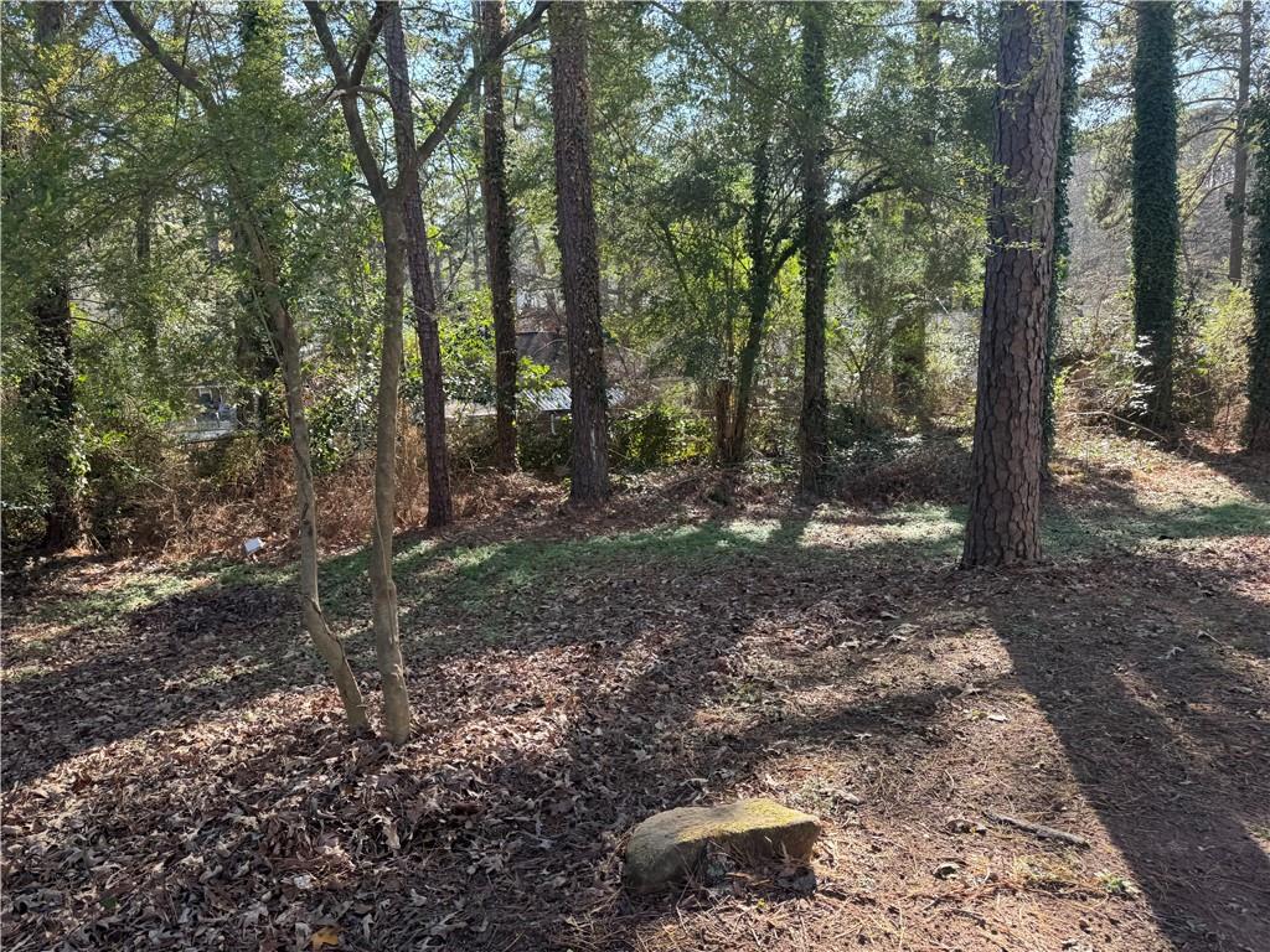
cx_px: 635
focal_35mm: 24
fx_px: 881
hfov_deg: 71.6
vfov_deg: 56.8
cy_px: 476
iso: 80
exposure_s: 1/312
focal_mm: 6.76
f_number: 1.78
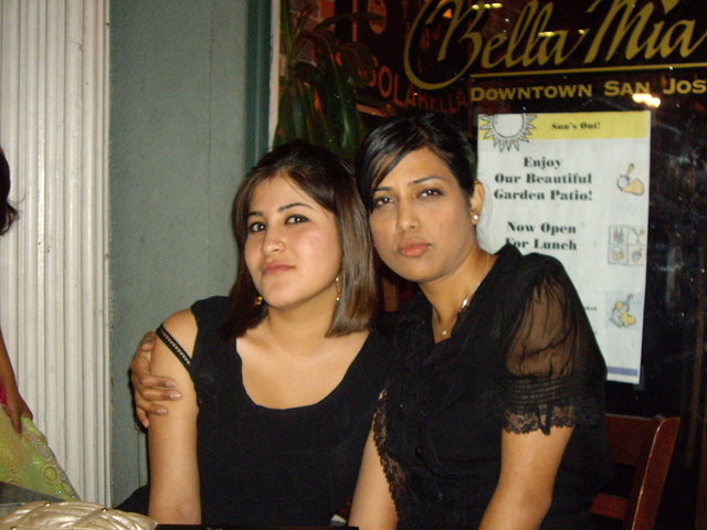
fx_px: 960
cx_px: 354
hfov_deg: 40.4
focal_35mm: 47
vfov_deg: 30.9
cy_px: 265
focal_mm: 7.6
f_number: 3
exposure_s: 1/50
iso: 400
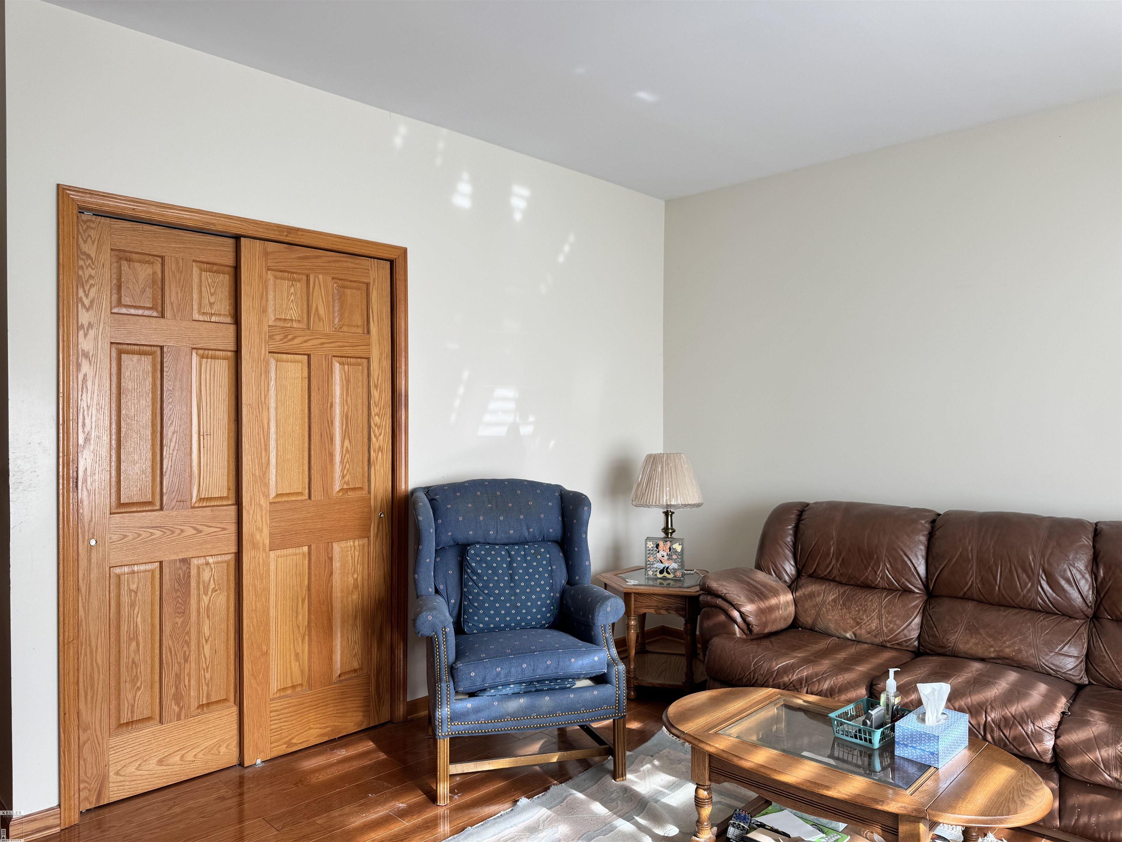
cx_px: 561
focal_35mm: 24
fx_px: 778
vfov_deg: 56.8
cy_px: 421
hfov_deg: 71.6
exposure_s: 1/121
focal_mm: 6.76
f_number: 1.78
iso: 64
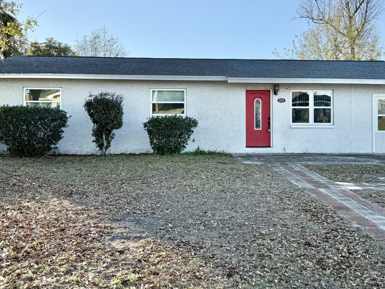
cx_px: 228
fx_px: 434
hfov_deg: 47.6
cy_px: 105
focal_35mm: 39
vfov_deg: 36.6
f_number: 1.78
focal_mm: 6.76
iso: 80
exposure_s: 1/2907
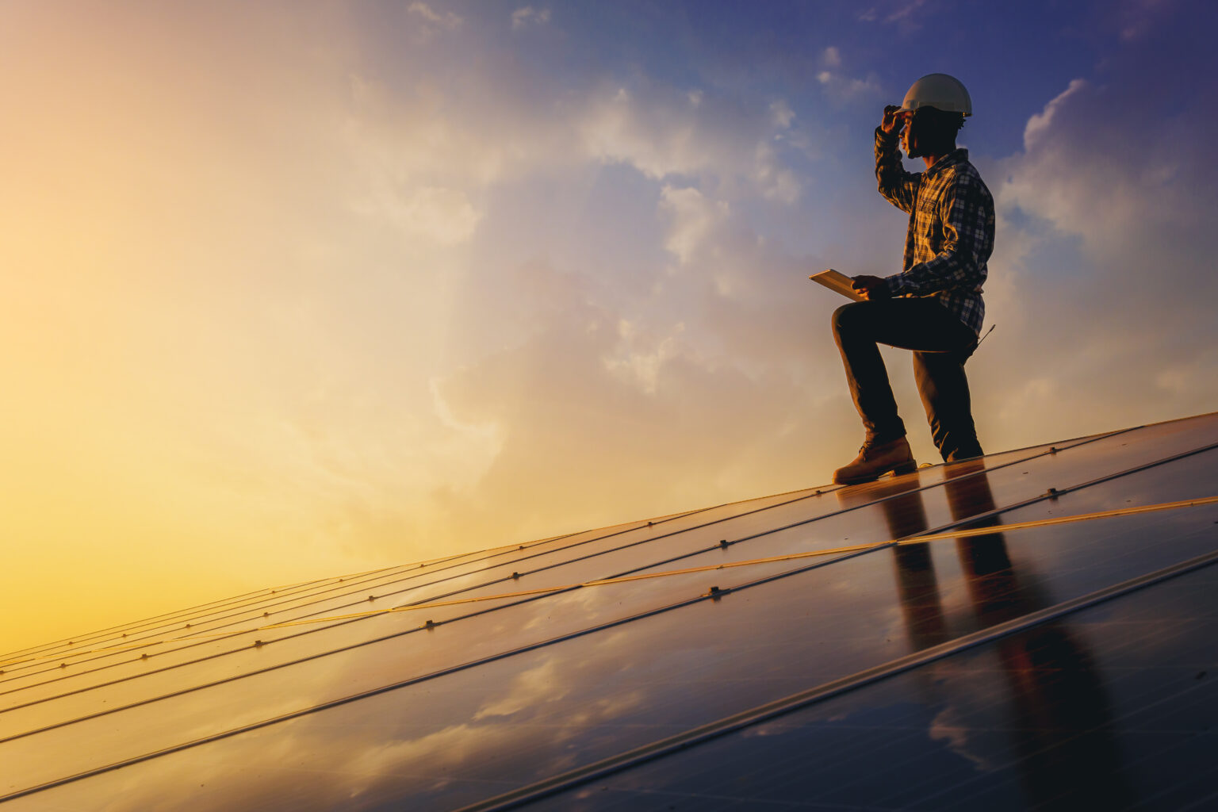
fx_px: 1522
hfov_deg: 43.6
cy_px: 406
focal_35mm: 45
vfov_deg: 29.9
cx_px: 609
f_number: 11
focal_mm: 30
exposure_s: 1/320
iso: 200
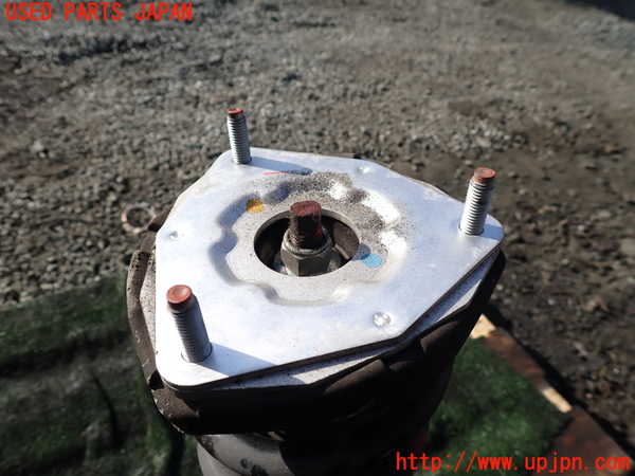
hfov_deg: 69.4
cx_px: 318
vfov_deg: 54.9
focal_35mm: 25
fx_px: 459
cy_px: 238
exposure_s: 1/200
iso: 100
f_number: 8
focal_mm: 4.5
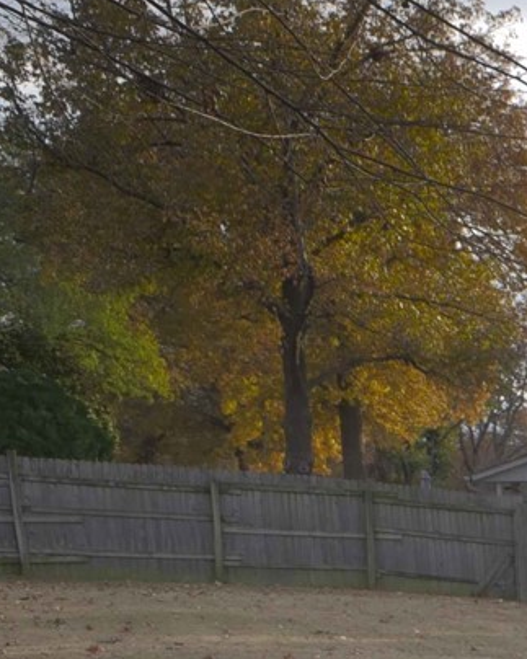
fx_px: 1385
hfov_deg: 12.8
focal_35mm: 71
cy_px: 646
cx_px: 1432
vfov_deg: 25.6
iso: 500
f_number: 13
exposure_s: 1/320
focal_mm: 15
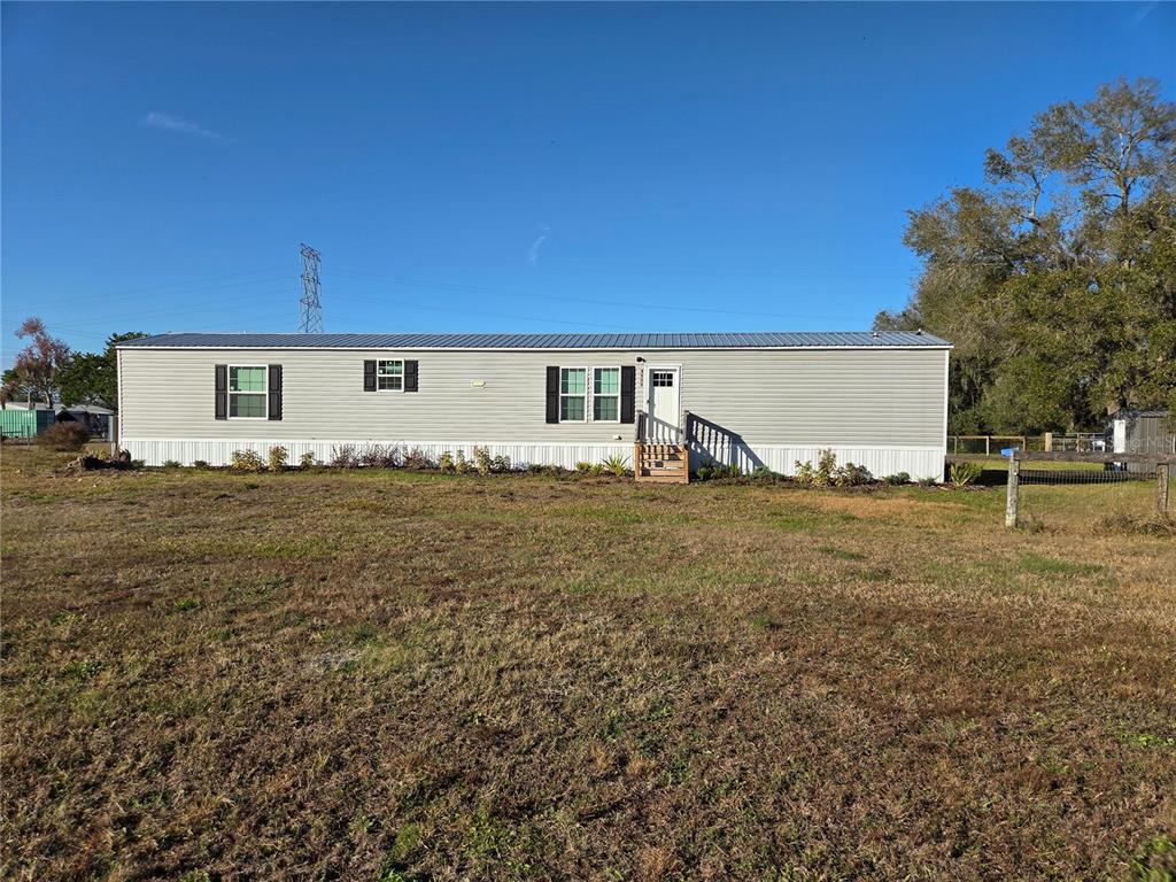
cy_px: 441
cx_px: 588
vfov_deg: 58.9
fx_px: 781
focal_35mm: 23
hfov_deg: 73.9
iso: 80
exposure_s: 1/5545
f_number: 1.8
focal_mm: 5.4
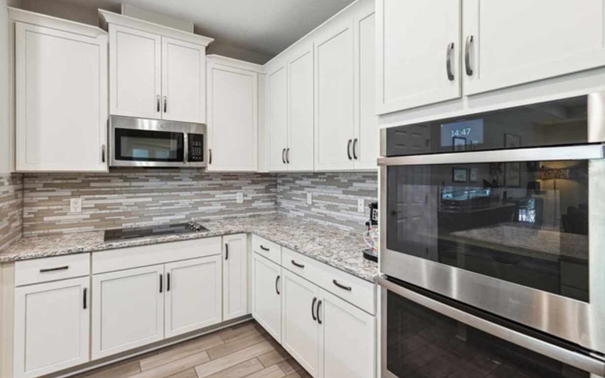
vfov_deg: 67.9
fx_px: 280
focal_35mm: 17
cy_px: 173
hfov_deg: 94.4
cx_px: 307
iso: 400
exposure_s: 1/8
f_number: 8
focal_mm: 16
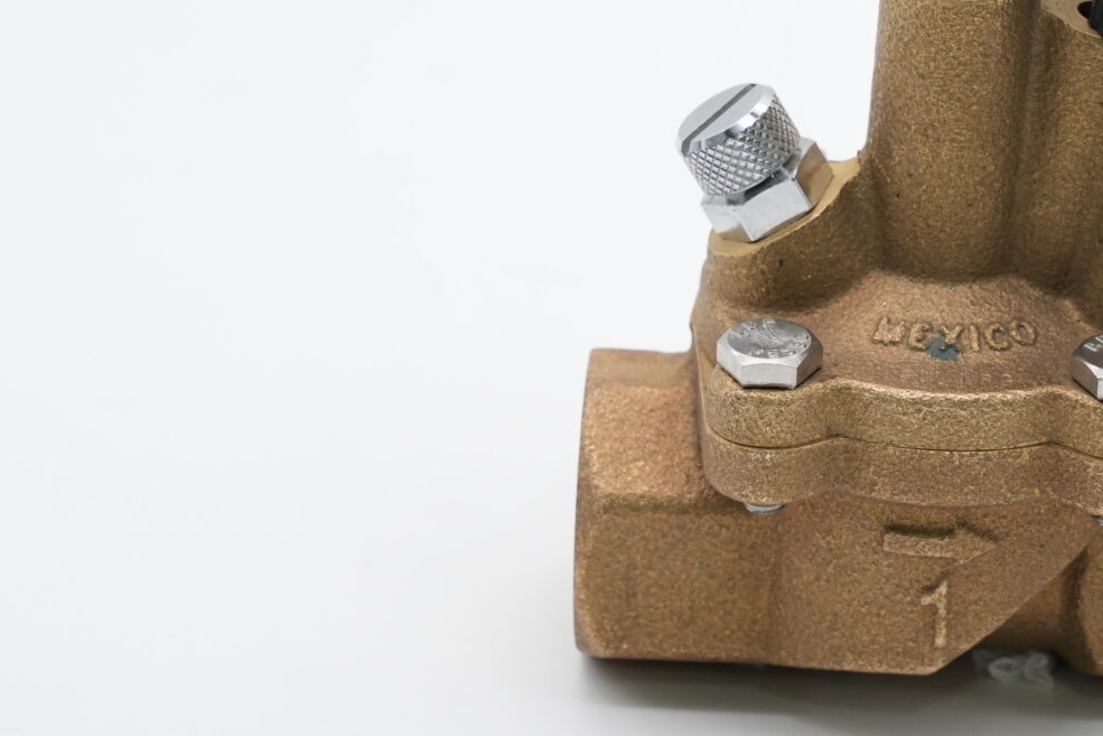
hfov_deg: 12.9
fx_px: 4844
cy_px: 53
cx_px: 956
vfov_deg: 8.6
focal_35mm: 158
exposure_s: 1/250
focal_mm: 60.8
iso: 1000
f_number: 9
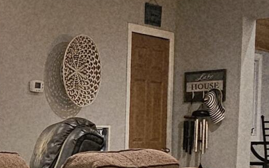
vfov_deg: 16.0
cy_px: 192
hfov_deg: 22.7
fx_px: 579
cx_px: -99
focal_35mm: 79
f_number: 2.2
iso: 400
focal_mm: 2.2
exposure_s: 1/60.2
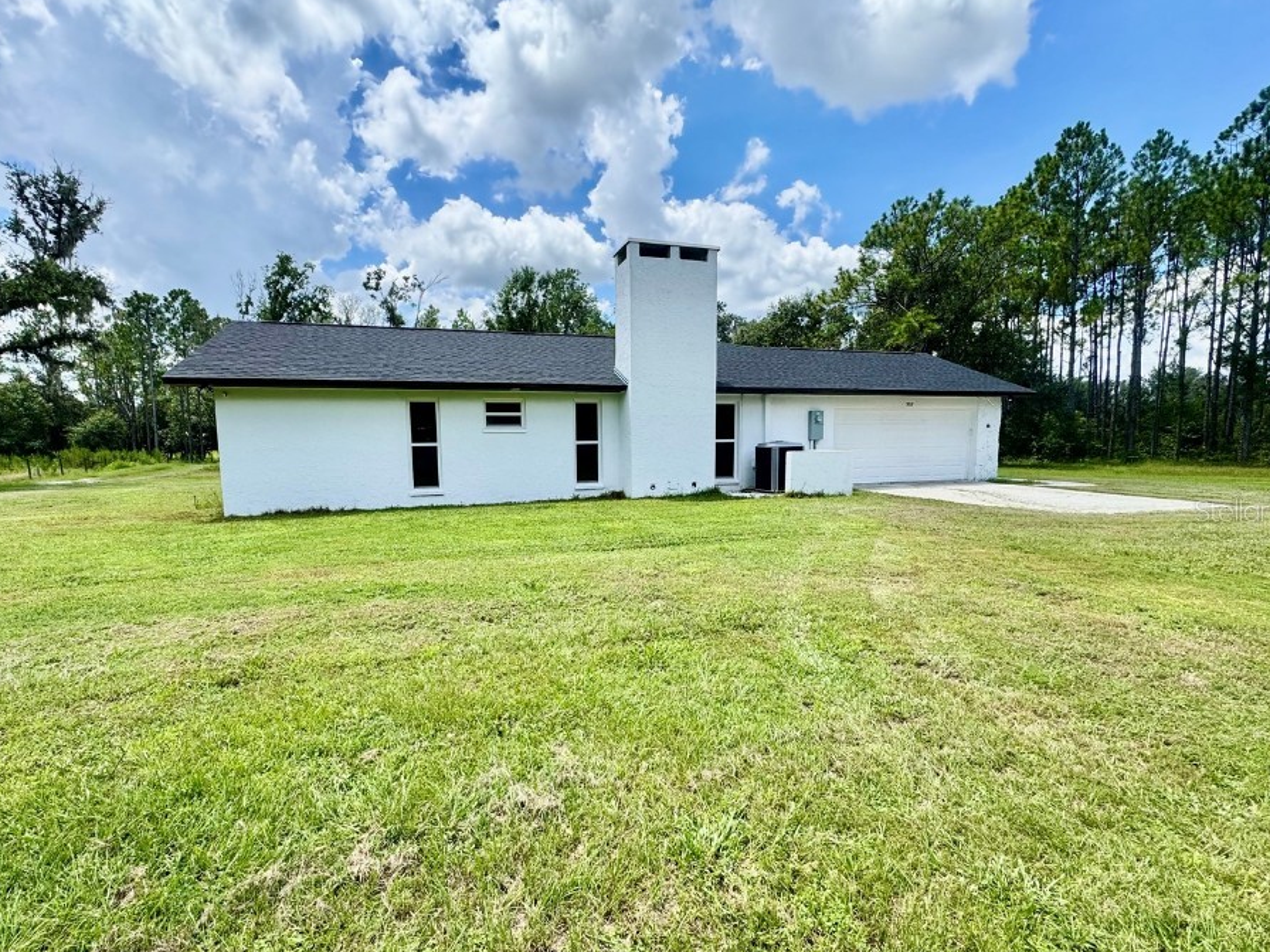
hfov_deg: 94.4
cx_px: 602
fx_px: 587
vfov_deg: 78.0
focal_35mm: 16
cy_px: 510
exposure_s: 1/1198
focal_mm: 2.22
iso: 50
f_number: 2.2
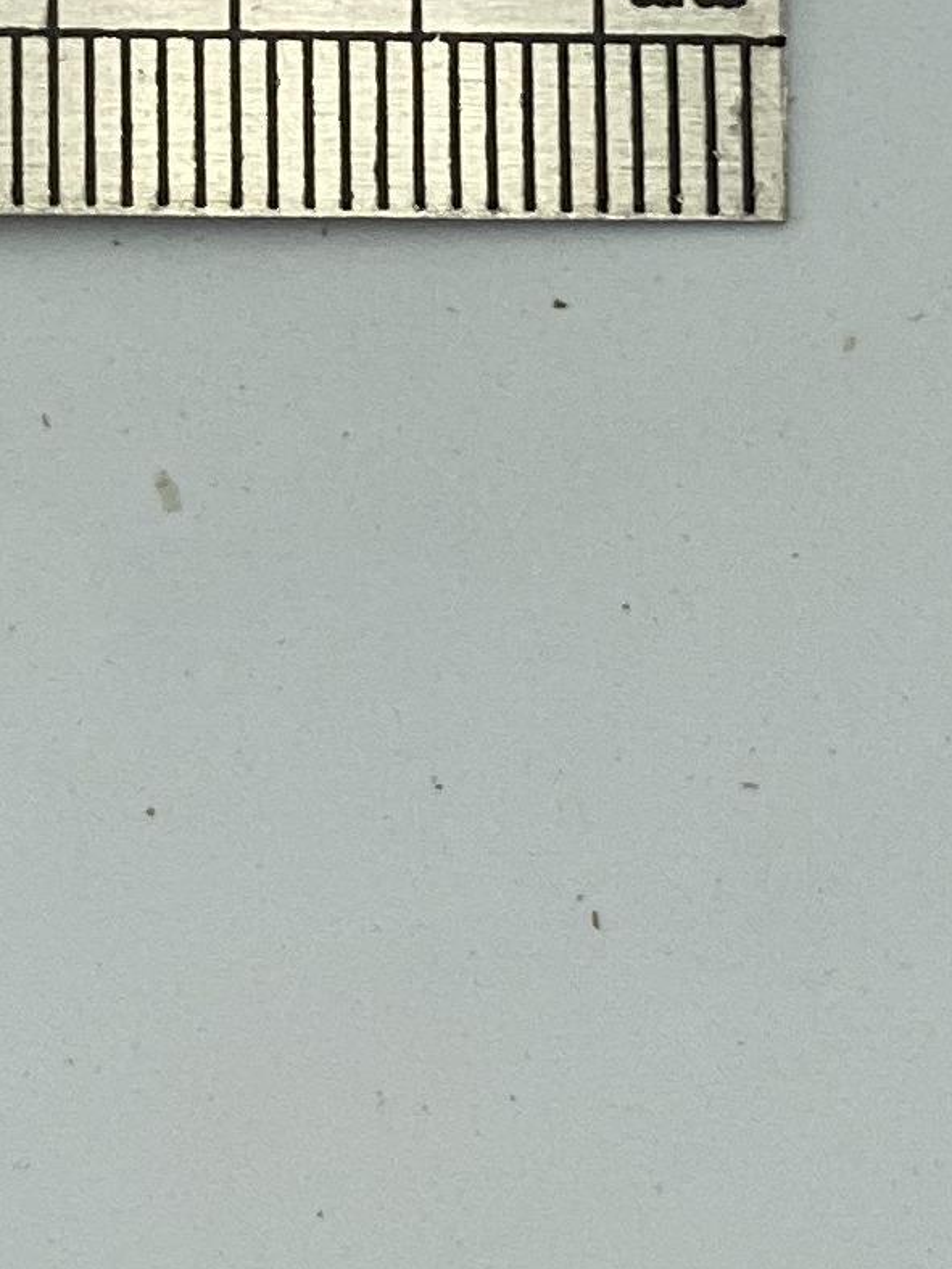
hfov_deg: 5.5
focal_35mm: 266
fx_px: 9754
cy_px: -1612
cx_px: -670
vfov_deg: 7.1
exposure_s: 1/685
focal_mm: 6
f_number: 2
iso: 20
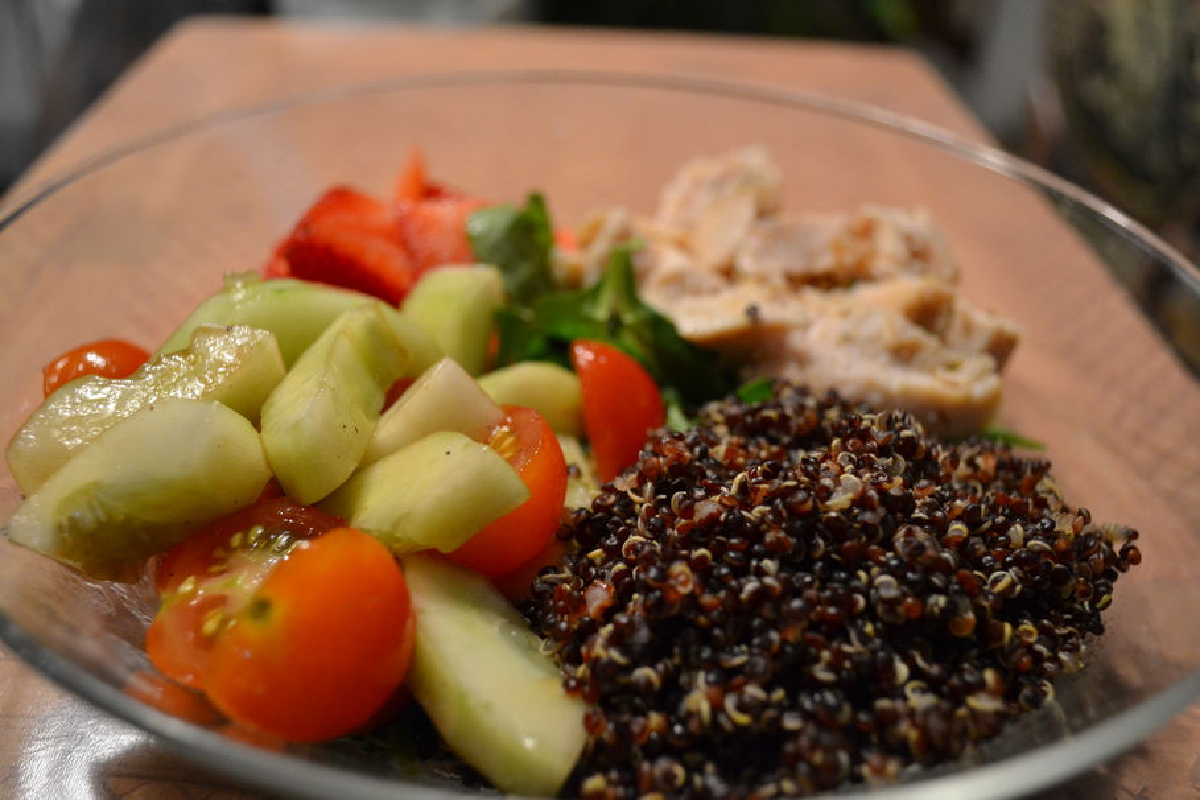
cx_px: 600
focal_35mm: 36
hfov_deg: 53.1
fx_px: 1200
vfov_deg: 36.9
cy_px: 400
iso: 1400
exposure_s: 1/60
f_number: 4
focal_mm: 24
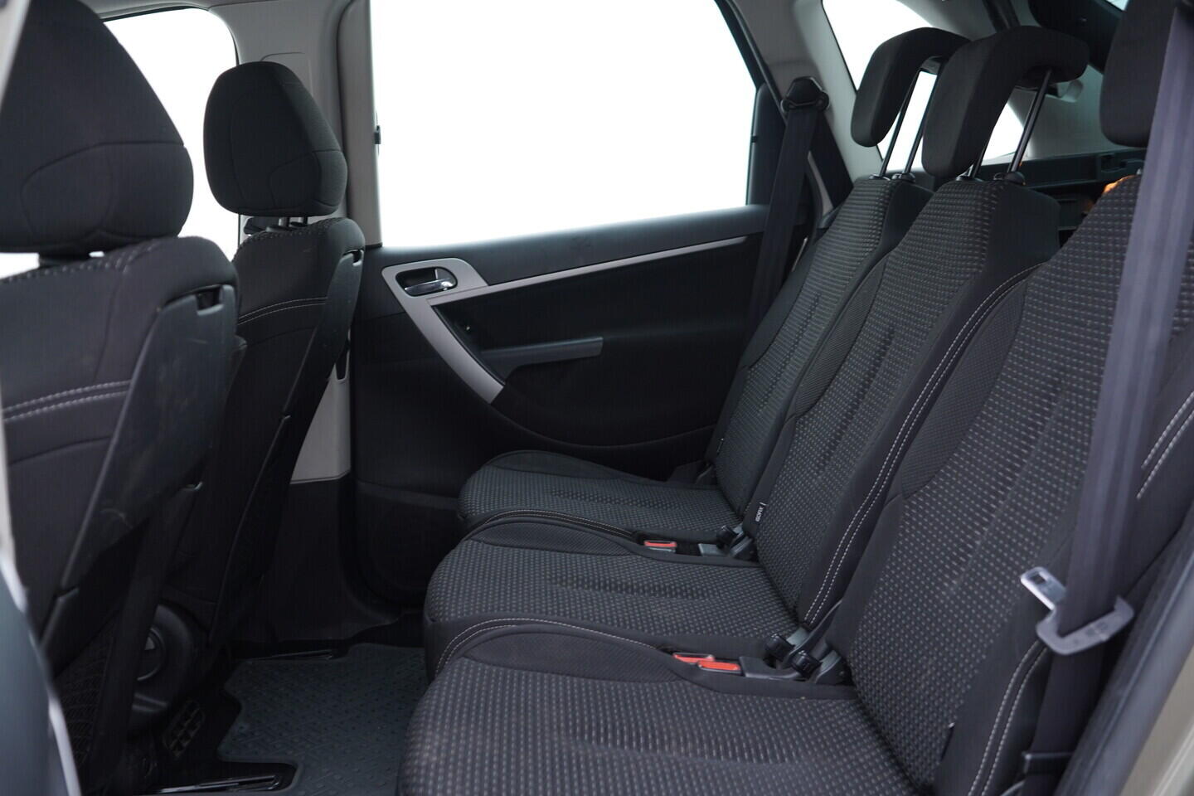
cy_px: 398
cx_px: 597
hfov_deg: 53.1
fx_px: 1194
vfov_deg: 36.9
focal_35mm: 36
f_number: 2.8
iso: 200
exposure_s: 1/40
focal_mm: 24
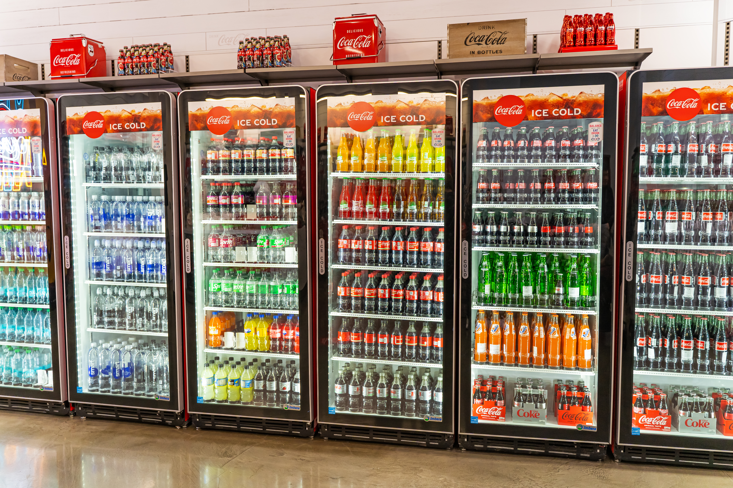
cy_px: 244
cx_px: 366
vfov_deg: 46.4
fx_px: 570
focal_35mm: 28
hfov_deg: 65.5
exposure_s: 1/200
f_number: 3.5
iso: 800
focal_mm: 28
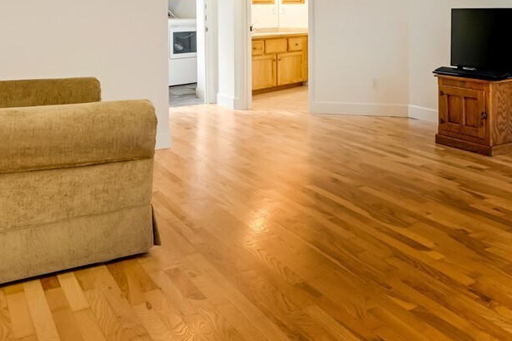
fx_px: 645
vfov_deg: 28.1
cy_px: 13
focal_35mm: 45
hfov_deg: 36.5
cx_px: 566
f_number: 9
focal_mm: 16.5
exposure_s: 1/160
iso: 400
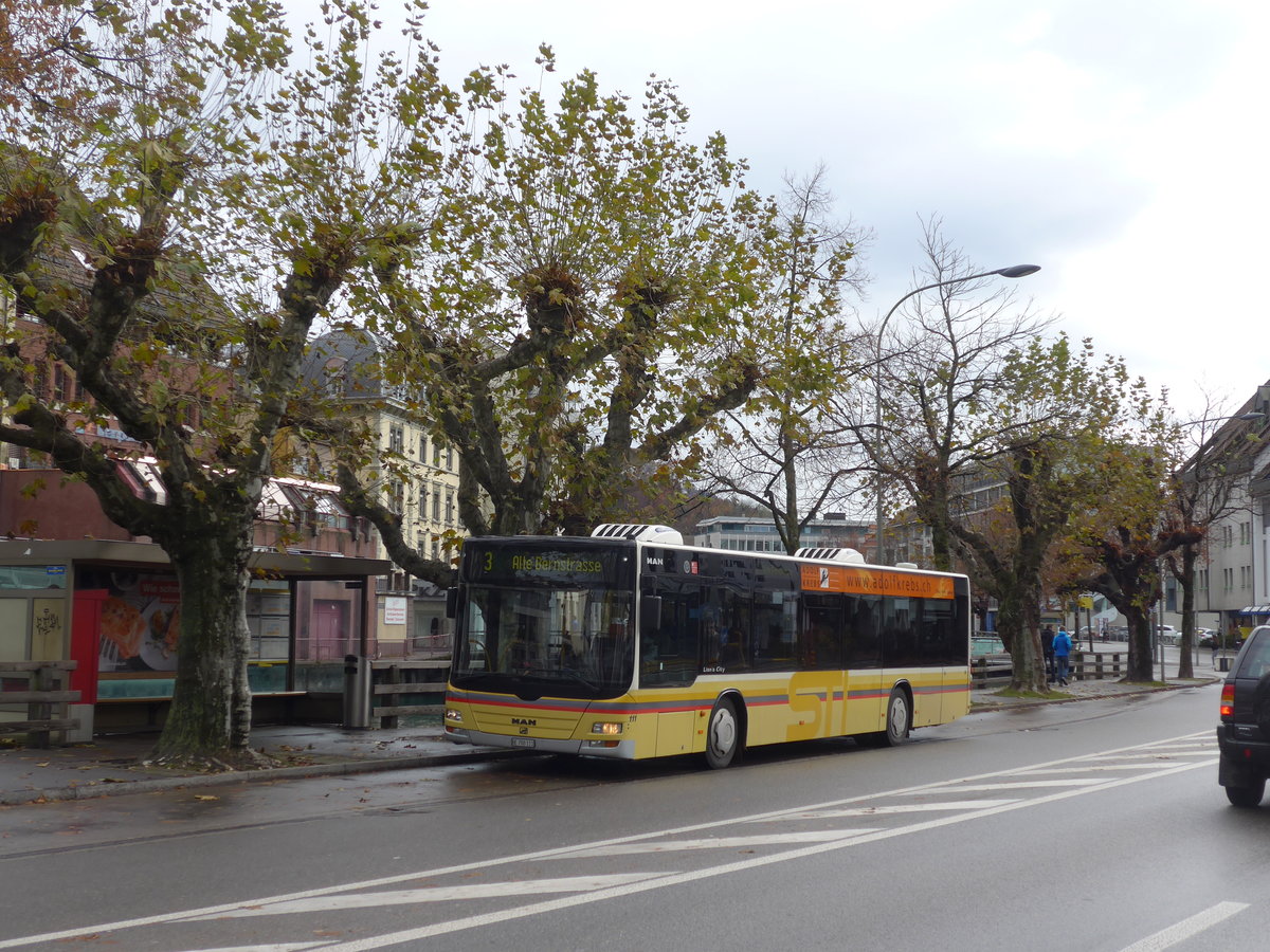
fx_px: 1798
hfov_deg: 38.9
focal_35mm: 49
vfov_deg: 29.7
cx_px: 635
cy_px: 476
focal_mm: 10.1
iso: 80
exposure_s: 1/400
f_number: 3.2
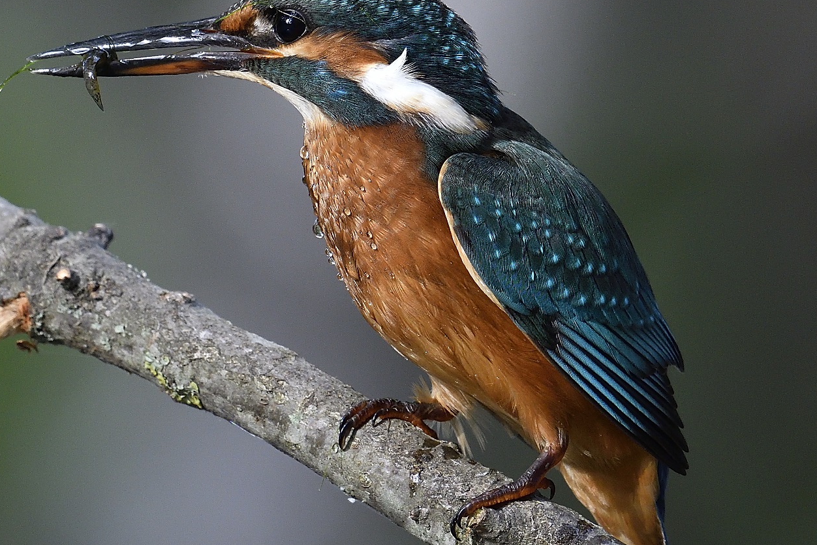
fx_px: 30979
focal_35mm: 1365
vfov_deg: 1.0
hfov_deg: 1.5
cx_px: 325
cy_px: 191
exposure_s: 1/500
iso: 900
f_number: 5.6
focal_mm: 400
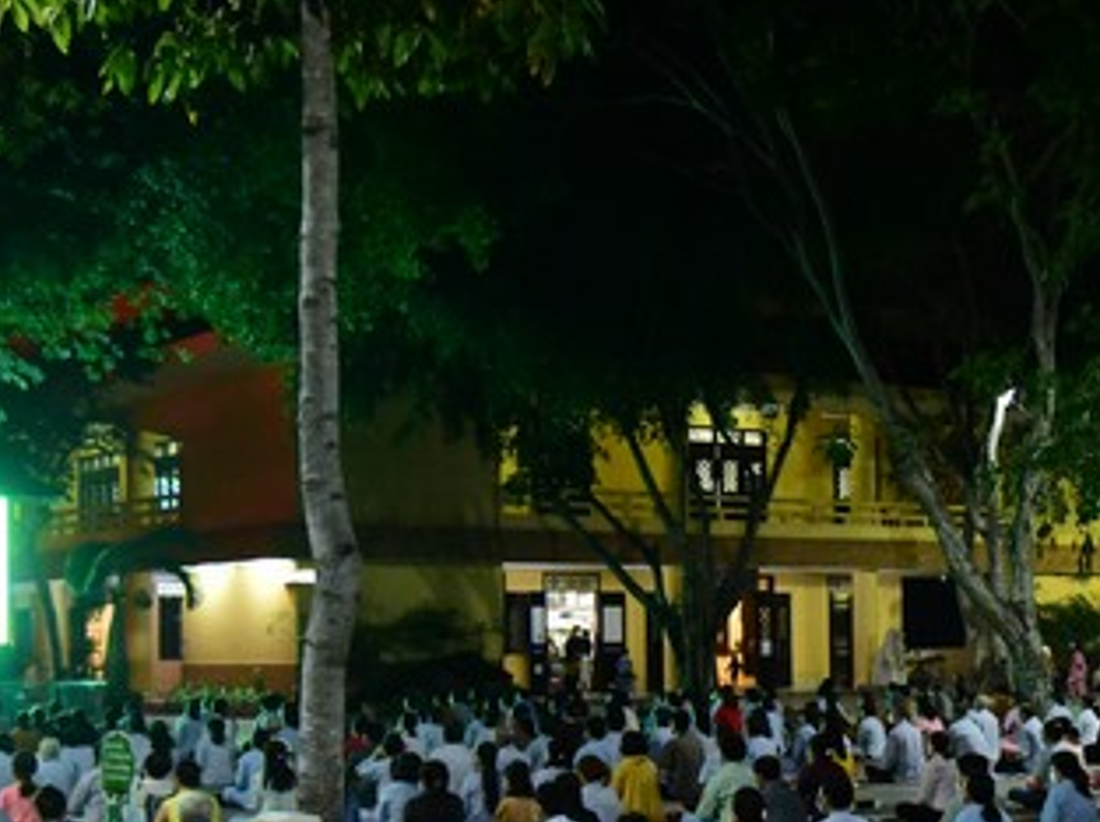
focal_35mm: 62
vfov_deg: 23.4
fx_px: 1968
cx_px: 931
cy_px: 594
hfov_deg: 30.2
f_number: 4
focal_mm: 31
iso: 10000
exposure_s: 1/200
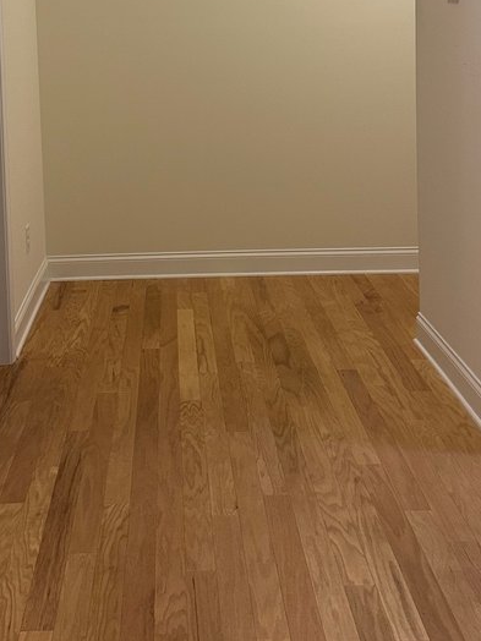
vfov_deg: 35.2
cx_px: 179
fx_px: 963
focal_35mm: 52
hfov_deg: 27.9
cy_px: 94
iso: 250
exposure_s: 1/60
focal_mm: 6.86
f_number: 1.78
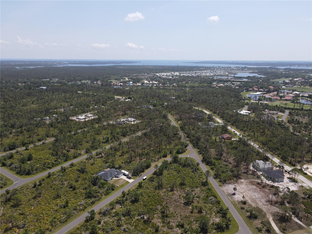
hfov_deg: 71.6
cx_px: 156
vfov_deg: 56.8
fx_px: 216
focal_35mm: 24
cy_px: 117
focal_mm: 4.5
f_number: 2.8
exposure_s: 1/725
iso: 100
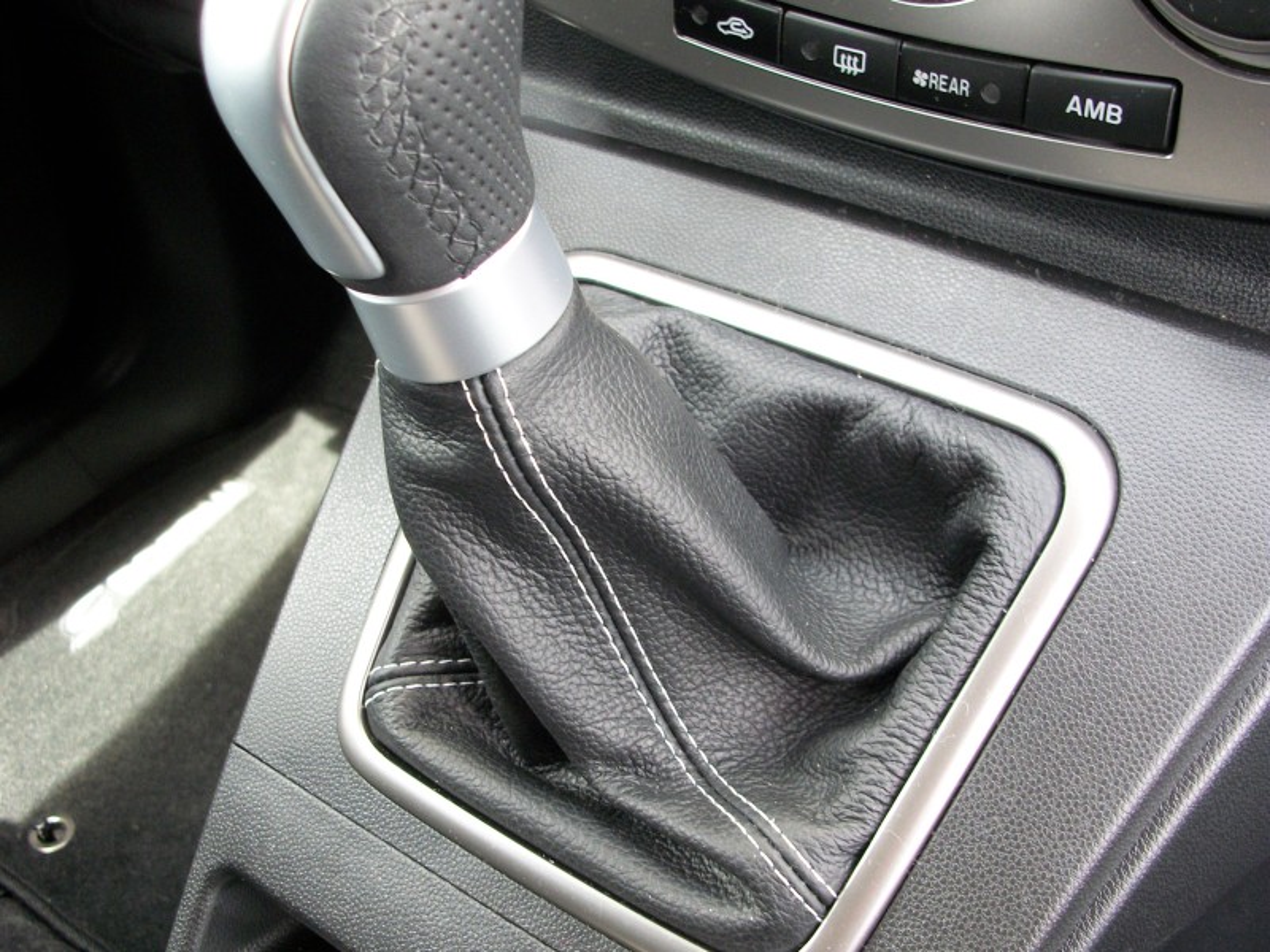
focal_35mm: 32
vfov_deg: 44.2
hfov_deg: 56.8
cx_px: 635
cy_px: 476
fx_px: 1174
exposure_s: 1/30
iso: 105
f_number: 2.9
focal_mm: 5.7
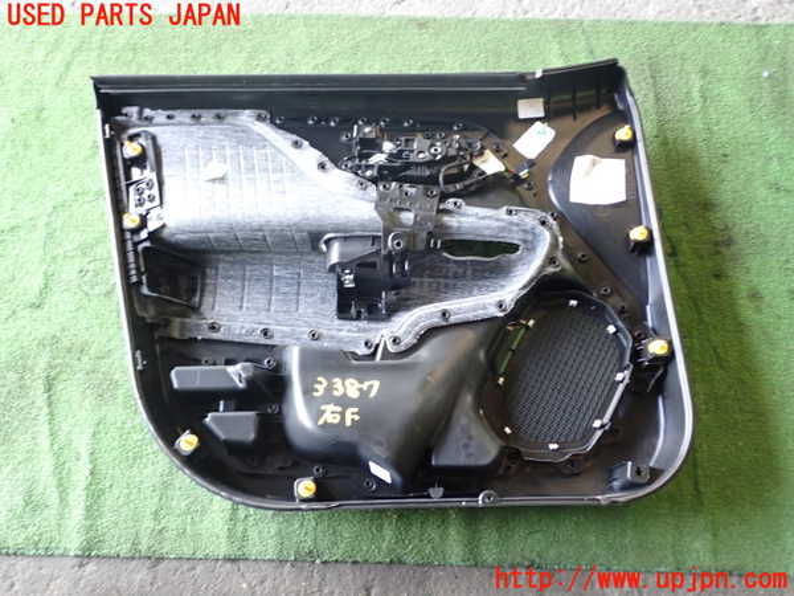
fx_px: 734
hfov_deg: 56.8
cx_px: 397
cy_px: 298
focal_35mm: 32
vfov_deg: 44.2
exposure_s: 1/30
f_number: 2.4
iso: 400
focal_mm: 5.79
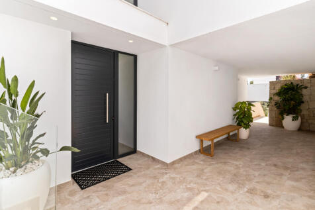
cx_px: 158
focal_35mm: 17
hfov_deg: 93.3
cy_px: 105
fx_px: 149
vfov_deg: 70.4
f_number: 9
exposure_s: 1/160
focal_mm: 17
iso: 50
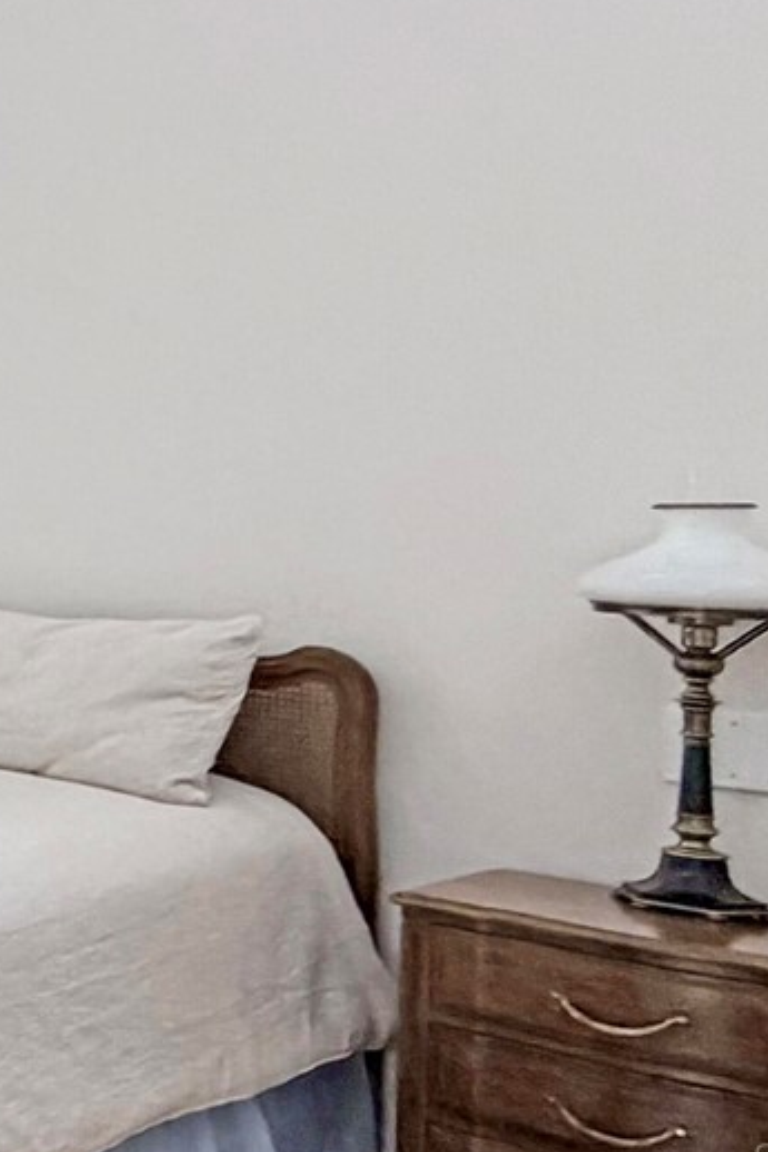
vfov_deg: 38.6
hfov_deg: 18.2
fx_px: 1441
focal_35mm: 45
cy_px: 1159
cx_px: -817
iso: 320
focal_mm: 2.22
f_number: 2.2
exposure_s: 1/109
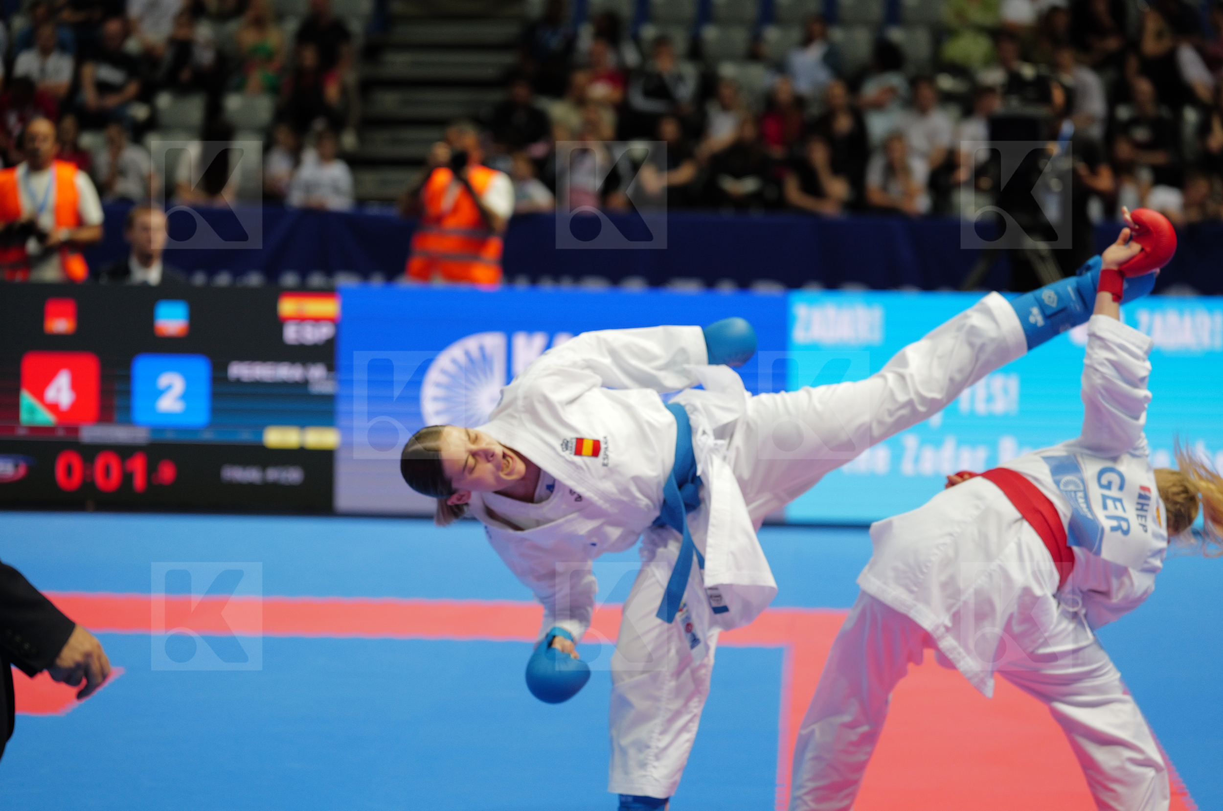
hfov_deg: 17.5
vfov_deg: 11.7
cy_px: 406
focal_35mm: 117
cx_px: 612
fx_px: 3968
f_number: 2.8
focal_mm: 117
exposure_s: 1/1000
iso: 1600
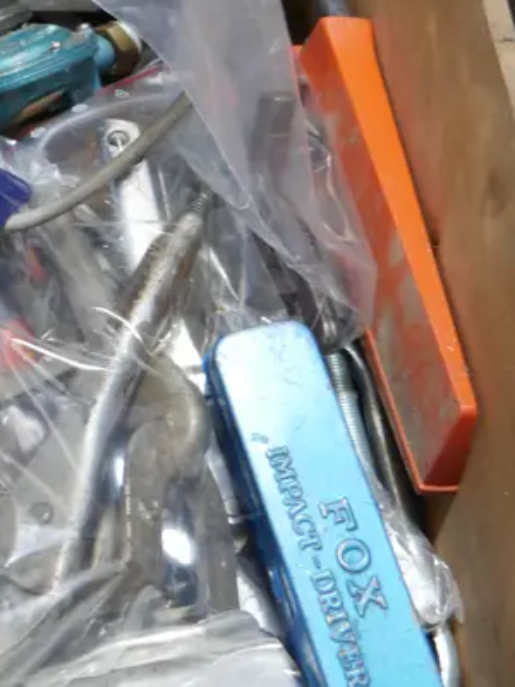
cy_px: 165
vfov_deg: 23.6
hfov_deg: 17.4
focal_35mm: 82
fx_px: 1627
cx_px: -61
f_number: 3.6
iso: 320
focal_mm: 16
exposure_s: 1/60
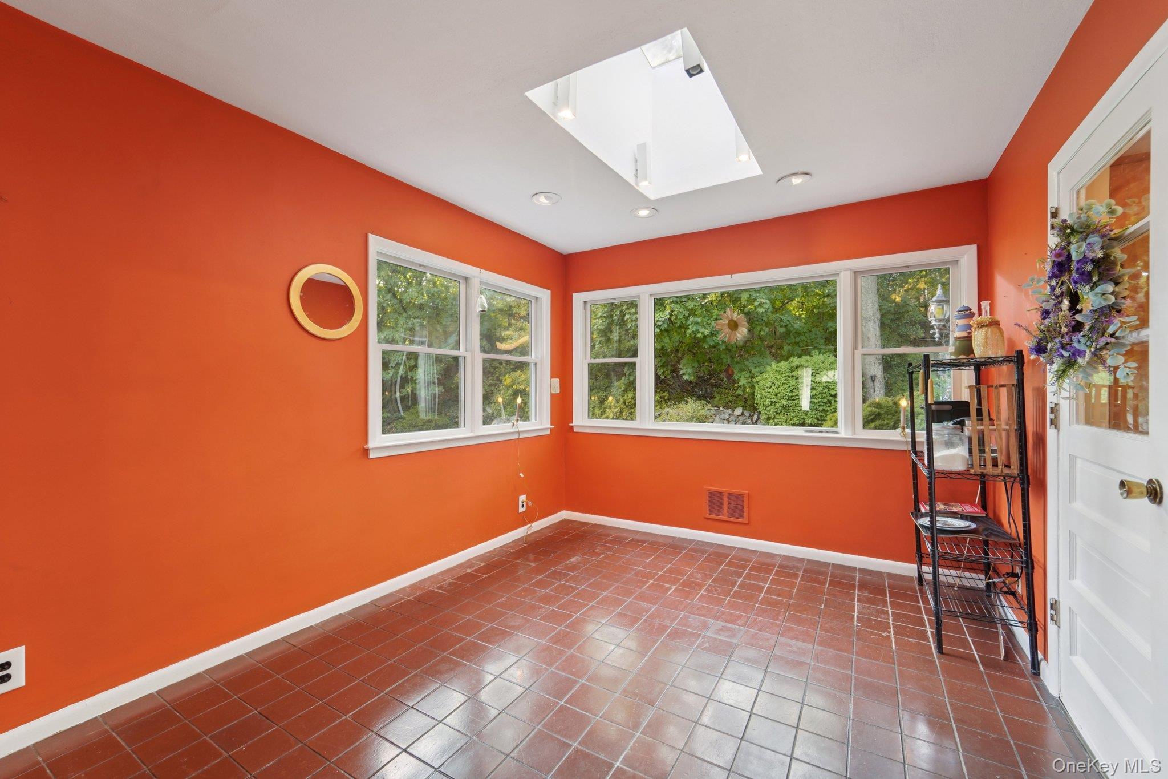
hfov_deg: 104.3
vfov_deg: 81.2
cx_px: 584
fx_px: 454
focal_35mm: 14
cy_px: 390
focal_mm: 14
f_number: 8
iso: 400
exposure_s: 1/8
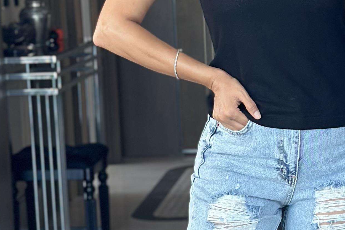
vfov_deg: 8.5
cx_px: 286
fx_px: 1543
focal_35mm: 161
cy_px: 163
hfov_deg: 12.7
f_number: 1.78
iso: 125
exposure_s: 1/77
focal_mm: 6.86
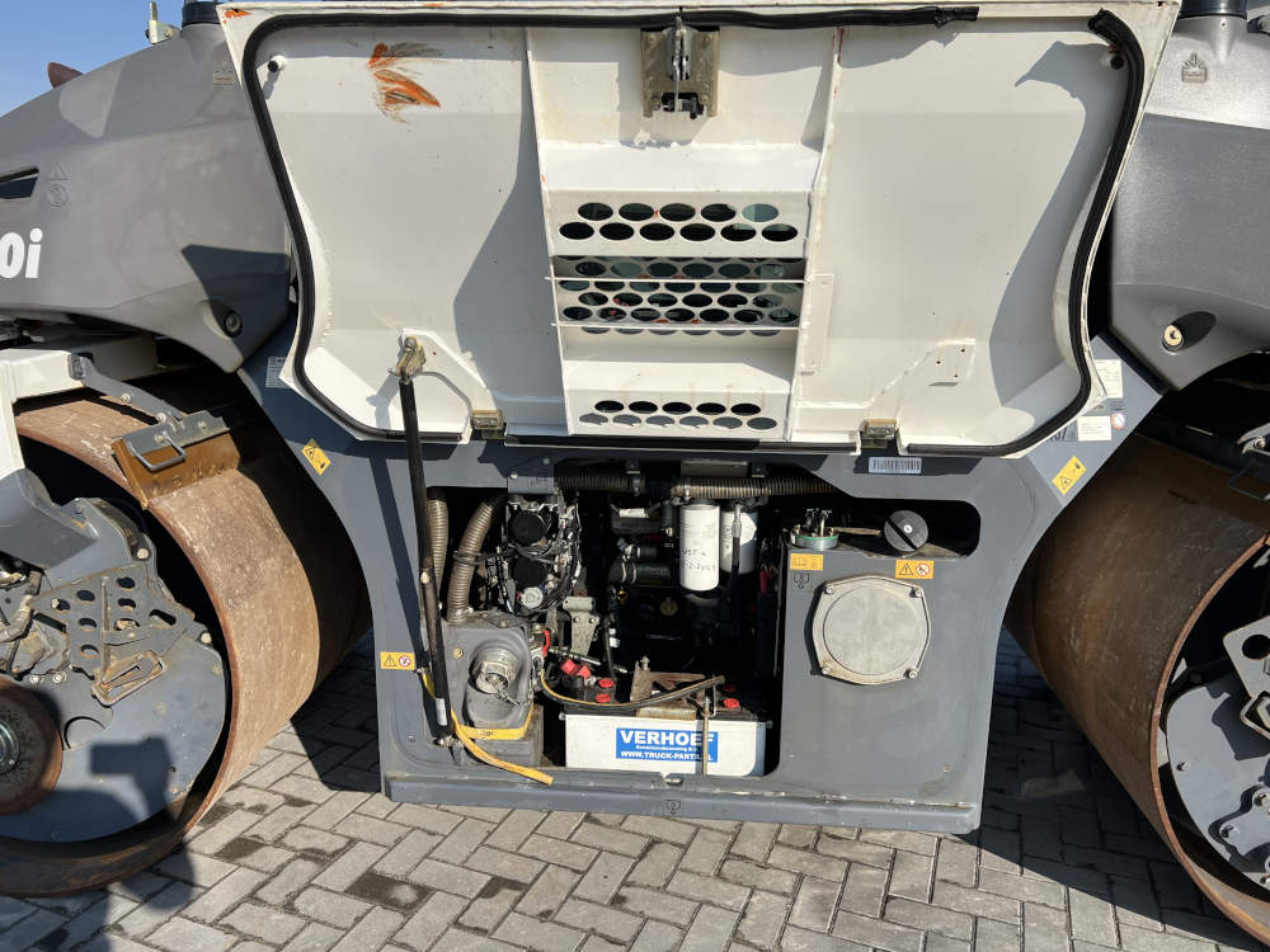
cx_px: 635
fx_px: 954
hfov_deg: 67.3
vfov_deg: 53.1
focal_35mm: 26
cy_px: 476
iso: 50
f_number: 1.5
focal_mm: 5.7
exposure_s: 1/5882
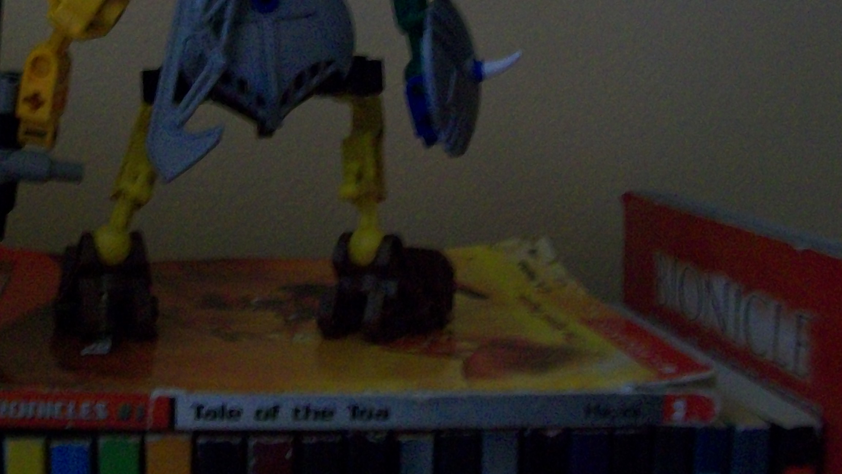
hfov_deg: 35.0
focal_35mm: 59
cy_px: 102
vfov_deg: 20.2
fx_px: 1317
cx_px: 254
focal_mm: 6
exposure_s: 1/8
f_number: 2.7
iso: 200
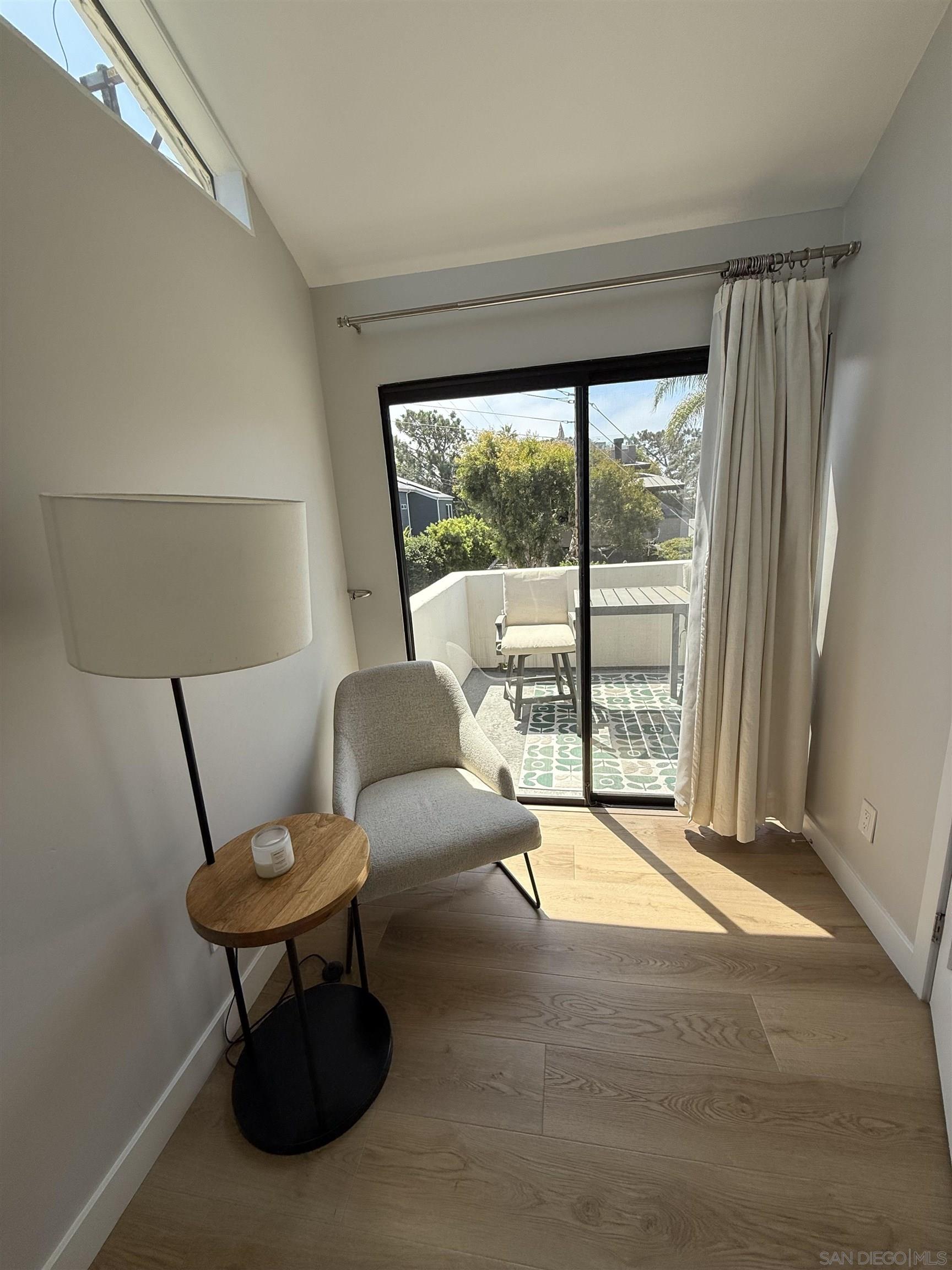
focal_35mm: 14
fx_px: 513
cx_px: 476
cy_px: 635
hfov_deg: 85.7
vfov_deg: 102.1
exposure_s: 1/1068
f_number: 2.2
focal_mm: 2.22
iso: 50
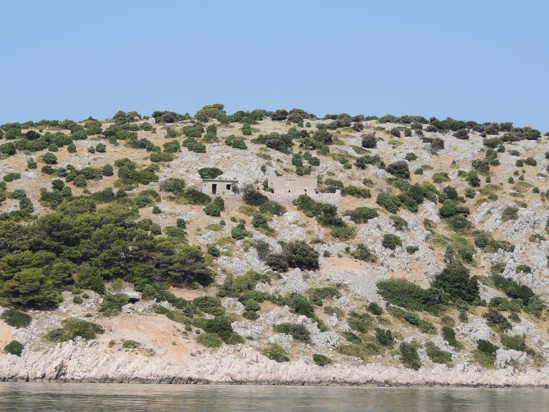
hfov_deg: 16.4
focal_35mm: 120
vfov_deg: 12.3
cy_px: 206
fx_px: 1903
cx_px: 274
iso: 100
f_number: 4.2
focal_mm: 21.4
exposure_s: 1/800
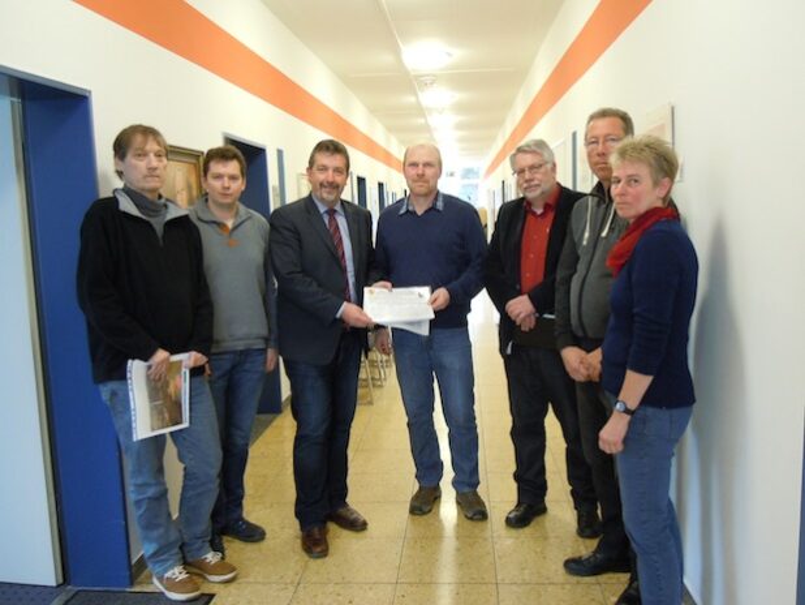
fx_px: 698
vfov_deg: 46.8
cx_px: 402
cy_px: 302
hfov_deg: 59.9
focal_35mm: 30
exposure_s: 1/13
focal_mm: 5.4
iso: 400
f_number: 3.5
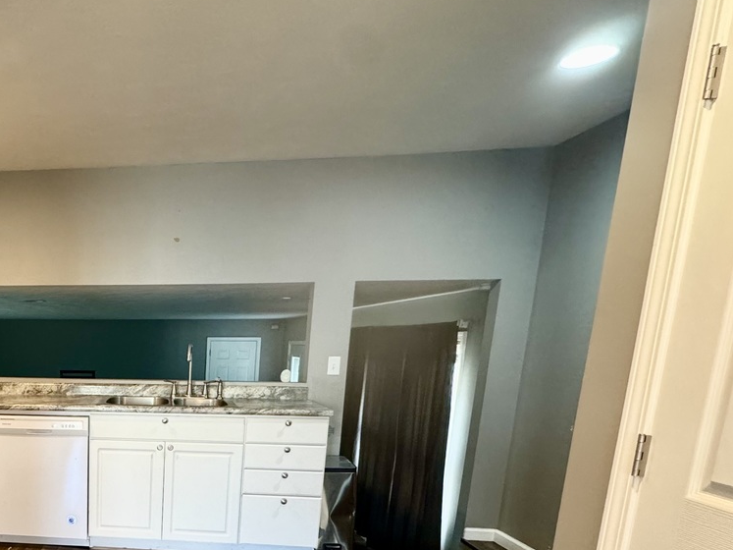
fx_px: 572
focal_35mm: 27
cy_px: 453
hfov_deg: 56.5
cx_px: 75
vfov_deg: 48.0
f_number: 2.2
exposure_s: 1/60
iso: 250
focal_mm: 2.22
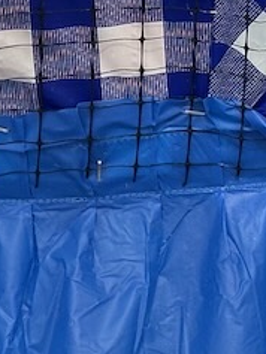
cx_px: 172
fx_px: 2651
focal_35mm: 259
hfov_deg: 5.7
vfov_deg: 7.5
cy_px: -232
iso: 64
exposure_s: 1/1041
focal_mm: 6.86
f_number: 1.78
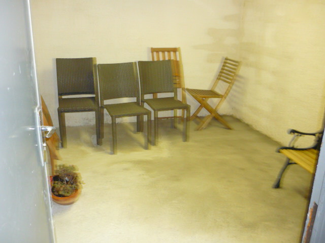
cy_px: 122
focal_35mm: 33
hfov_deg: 55.4
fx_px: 310
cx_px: 162
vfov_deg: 42.9
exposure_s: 1/8
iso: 320
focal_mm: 5.5
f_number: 2.8
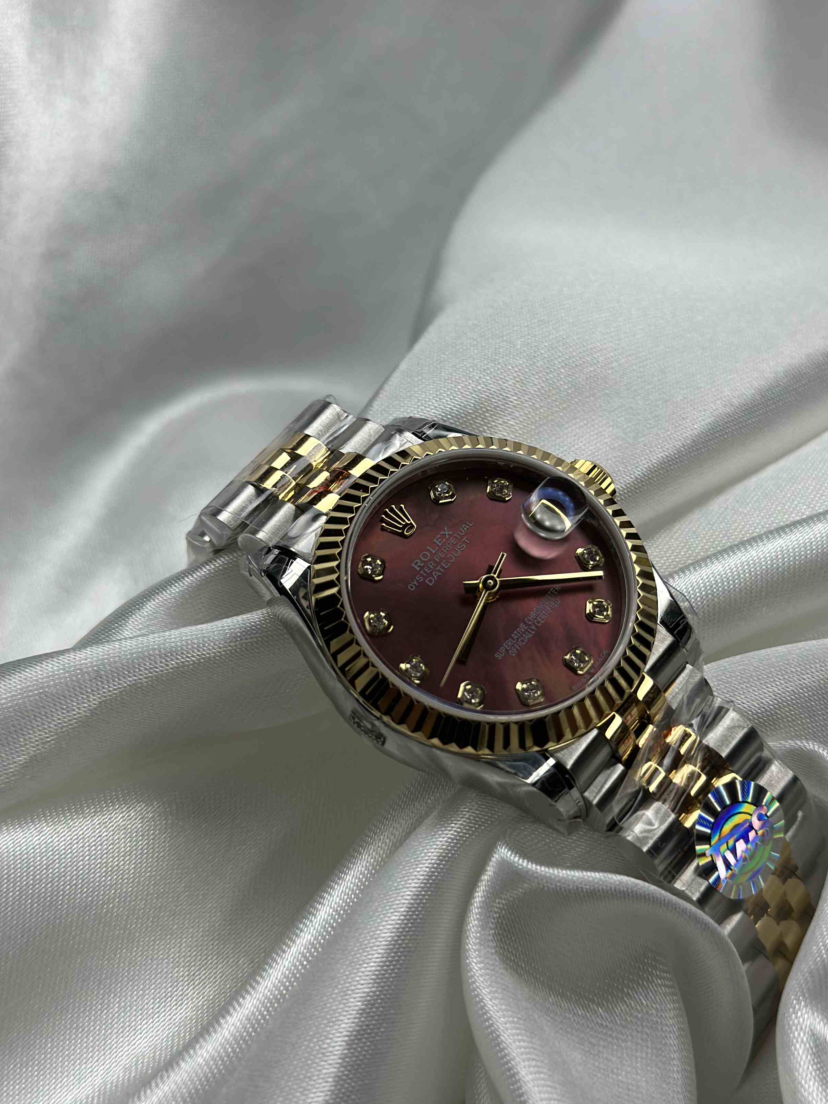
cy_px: 530
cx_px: 499
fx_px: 1914
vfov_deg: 32.2
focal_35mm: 60
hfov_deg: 24.4
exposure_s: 1/1783
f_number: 1.78
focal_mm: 6.86
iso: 80
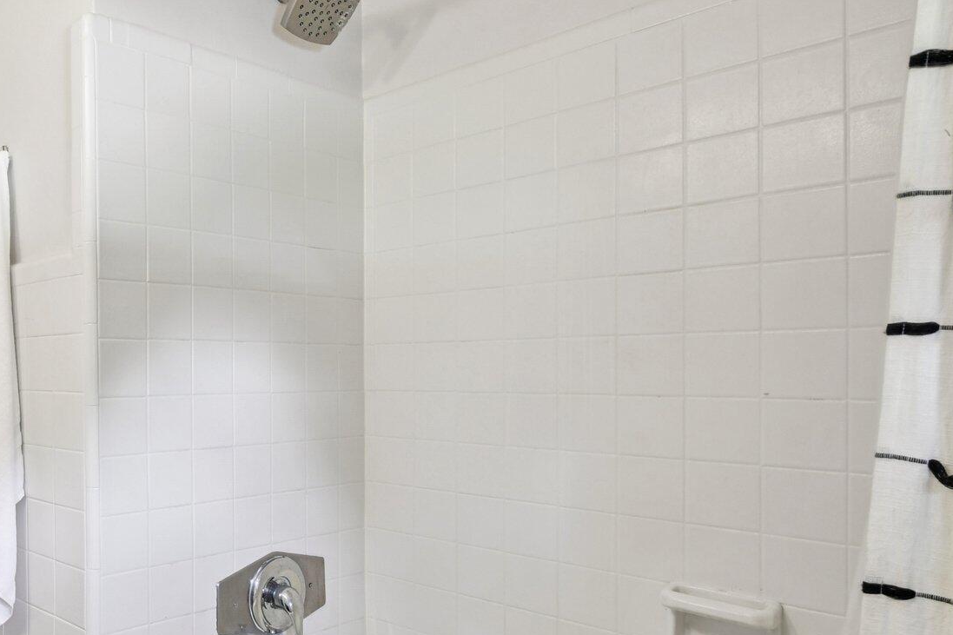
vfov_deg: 46.2
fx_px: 741
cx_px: 156
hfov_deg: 59.0
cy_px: 370
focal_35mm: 28
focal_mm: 10
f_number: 8
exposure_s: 1/6
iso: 400
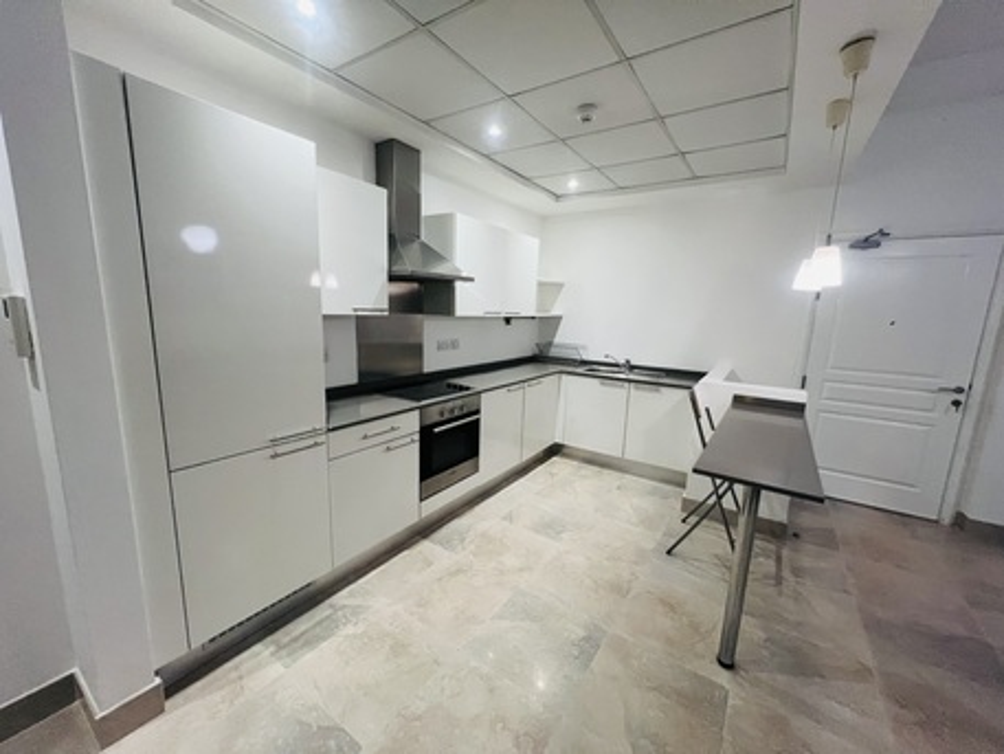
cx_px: 502
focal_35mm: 13
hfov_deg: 106.2
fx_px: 377
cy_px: 377
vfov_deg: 89.9
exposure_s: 1/50
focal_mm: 1.57
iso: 320
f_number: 1.8
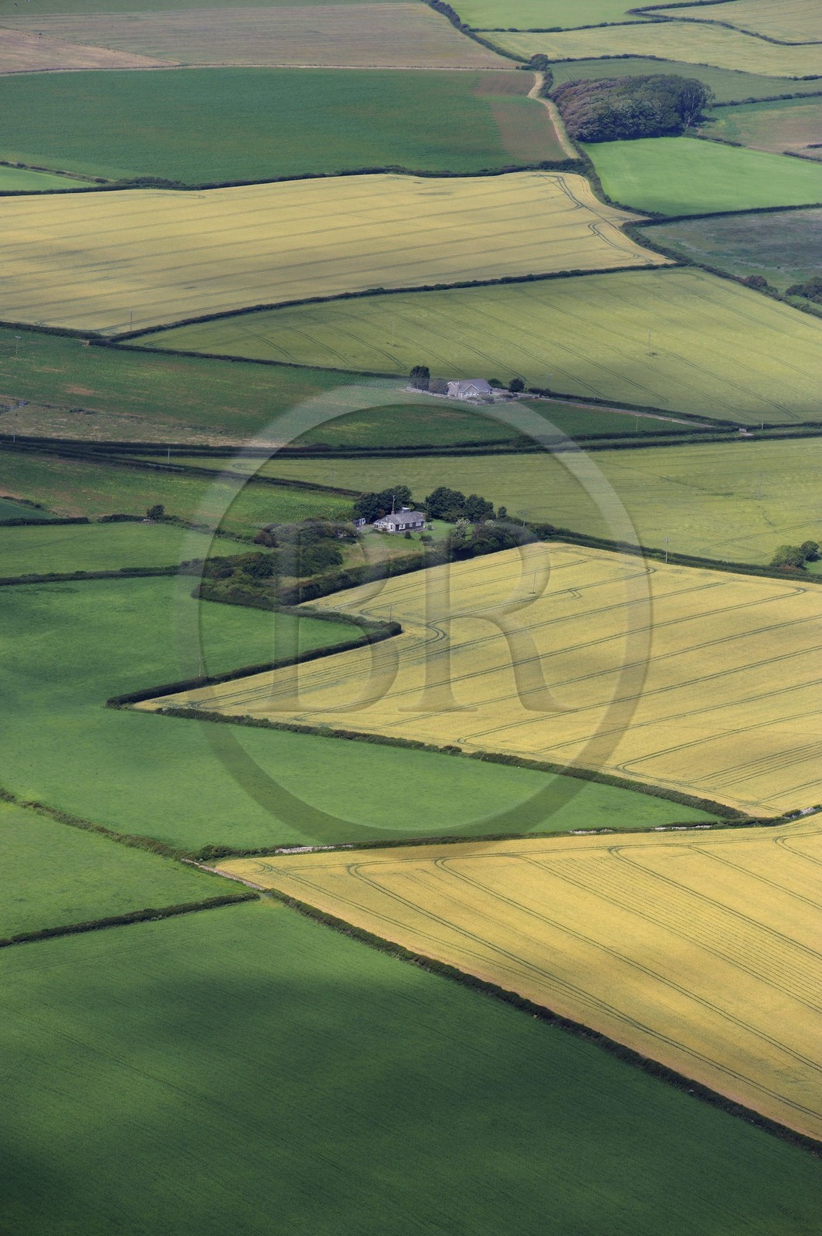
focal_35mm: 200
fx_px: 6861
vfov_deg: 10.3
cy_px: 618
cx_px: 411
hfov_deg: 6.9
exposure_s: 1/800
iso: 400
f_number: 9
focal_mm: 200
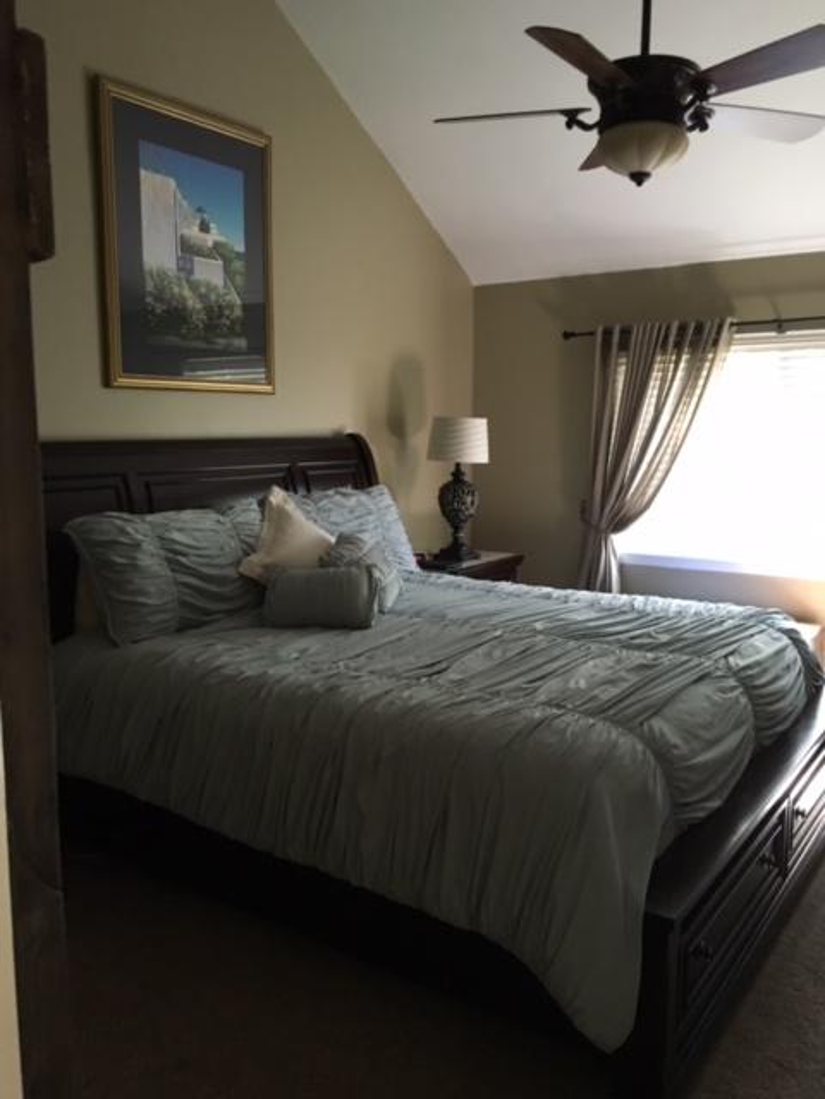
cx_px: 412
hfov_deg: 48.2
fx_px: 922
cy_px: 550
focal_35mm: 29
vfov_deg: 61.7
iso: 200
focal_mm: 4.15
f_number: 2.2
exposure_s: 1/20
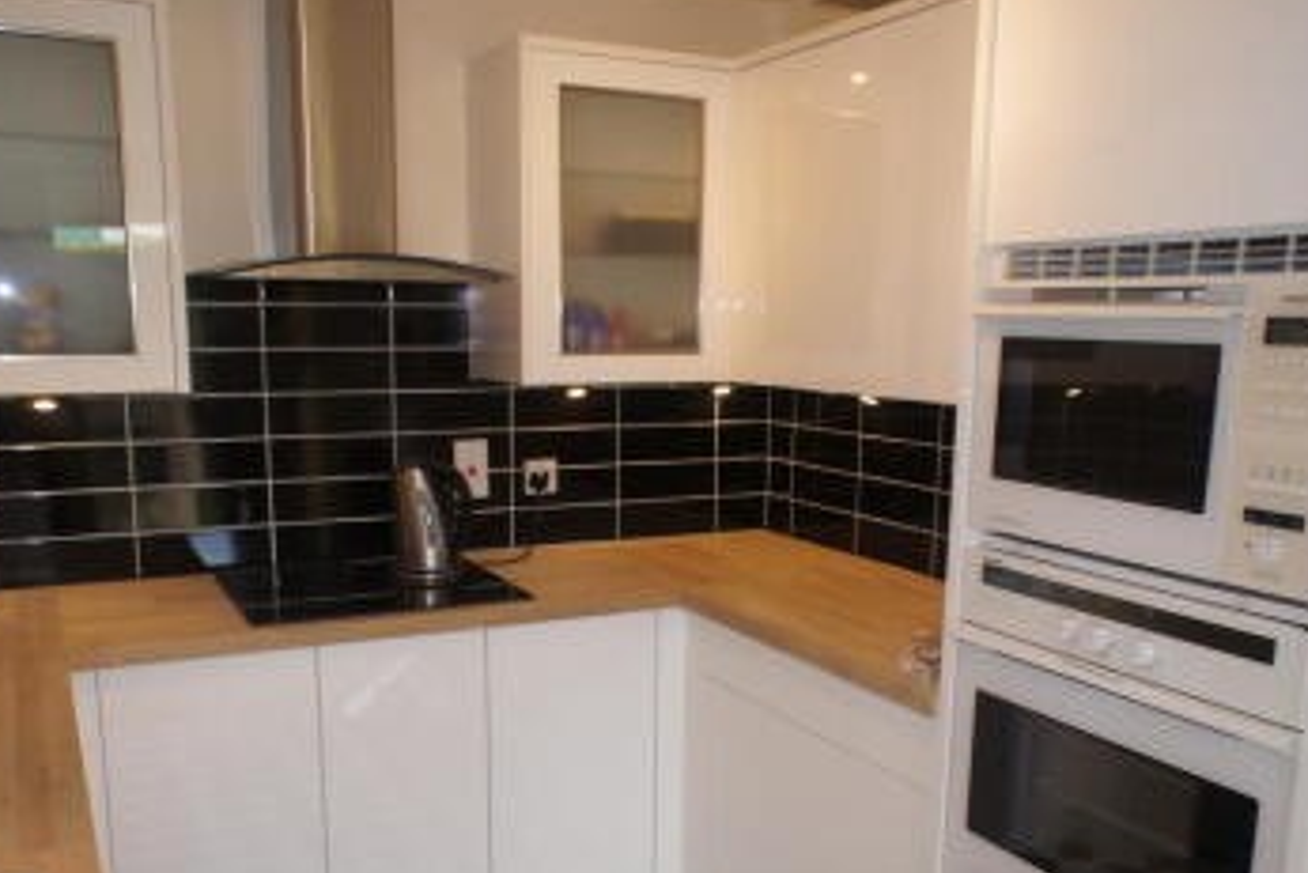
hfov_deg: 57.2
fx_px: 1199
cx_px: 662
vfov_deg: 39.5
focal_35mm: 33
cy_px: 580
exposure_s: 1/100
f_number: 3.5
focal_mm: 16
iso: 200
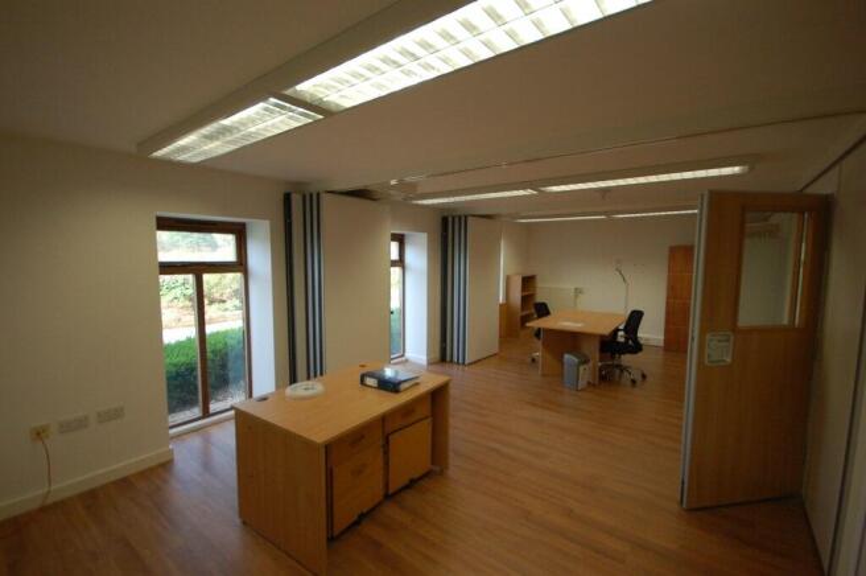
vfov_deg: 77.2
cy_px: 288
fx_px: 360
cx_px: 433
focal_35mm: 15
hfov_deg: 100.4
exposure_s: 1/320
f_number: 4
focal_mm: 10
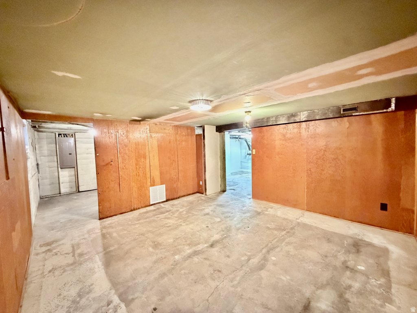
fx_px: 169
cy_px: 156
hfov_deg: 102.1
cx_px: 208
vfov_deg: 85.7
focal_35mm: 14
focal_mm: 2.22
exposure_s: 1/30
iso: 2500
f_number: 2.2
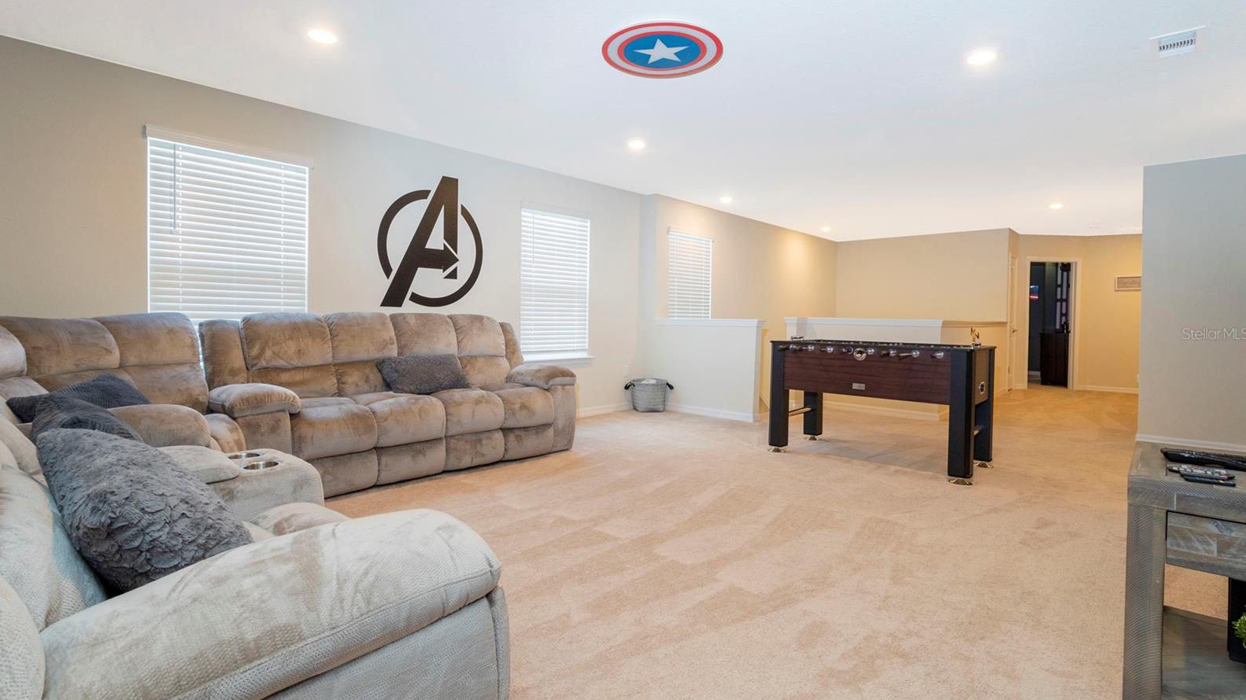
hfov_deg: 92.7
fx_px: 595
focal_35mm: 18
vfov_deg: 61.0
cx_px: 623
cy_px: 333
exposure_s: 1/13
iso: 1000
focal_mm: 17
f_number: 10
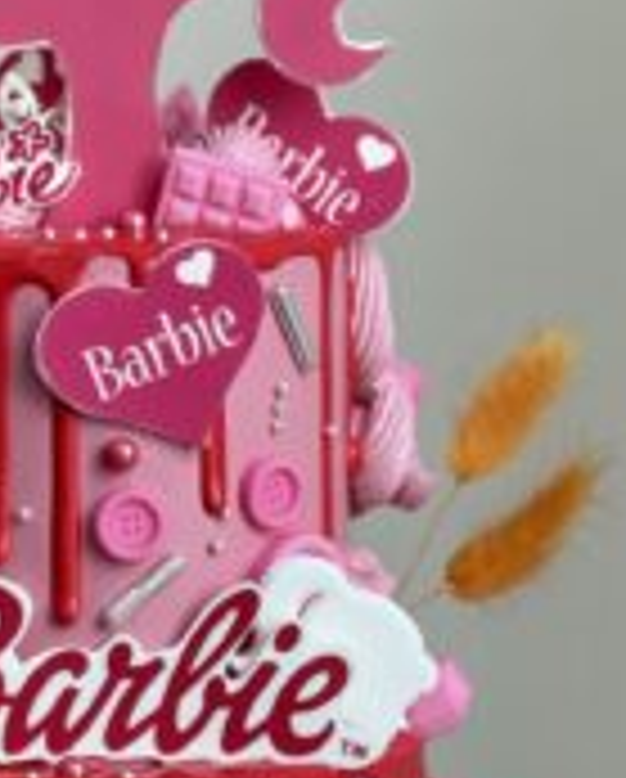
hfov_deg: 8.1
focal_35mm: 192
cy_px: 681
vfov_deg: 10.0
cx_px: 95
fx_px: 4435
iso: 80
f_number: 2.2
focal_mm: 7.5
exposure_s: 1/100
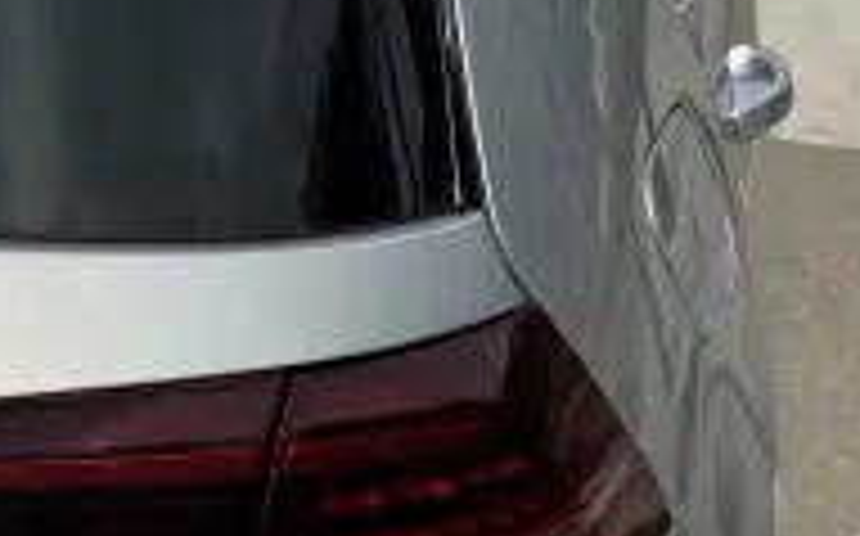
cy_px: 500
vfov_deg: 13.5
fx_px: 2248
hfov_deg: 21.3
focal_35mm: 96
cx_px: 135
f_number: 1.78
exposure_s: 1/3817
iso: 64
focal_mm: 6.76
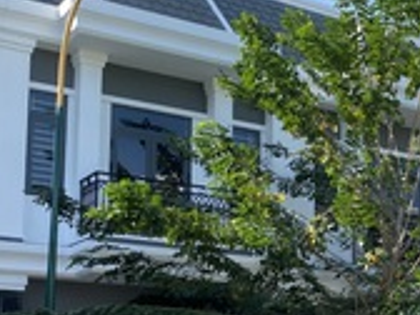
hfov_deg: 27.7
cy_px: 268
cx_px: 495
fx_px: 752
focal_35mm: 62
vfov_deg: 23.2
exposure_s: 1/1330
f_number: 1.8
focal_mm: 4.25
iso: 32
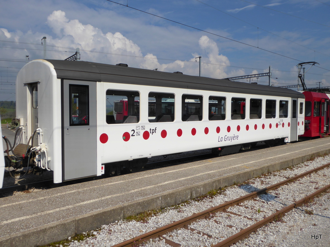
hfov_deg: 56.8
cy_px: 124
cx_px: 165
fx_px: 305
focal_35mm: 32
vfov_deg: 44.2
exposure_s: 1/1600
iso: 80
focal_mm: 5.4
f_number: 3.5
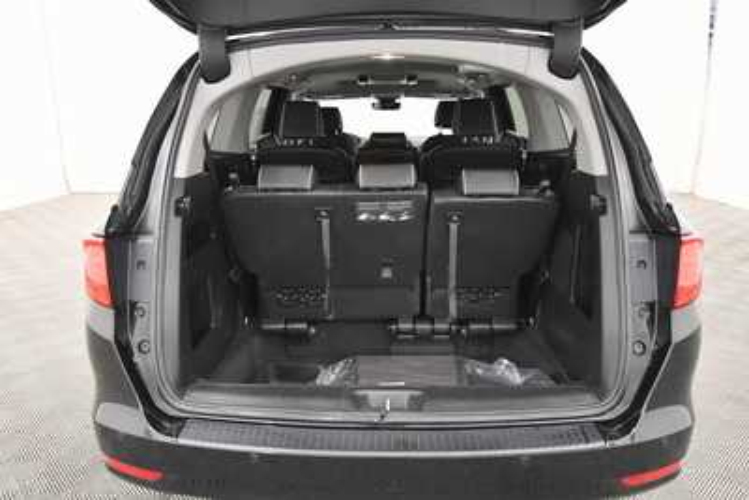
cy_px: 250
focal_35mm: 27
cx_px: 374
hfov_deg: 67.4
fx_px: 562
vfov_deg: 48.0
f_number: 5.3
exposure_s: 1/100
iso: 3200
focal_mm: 18
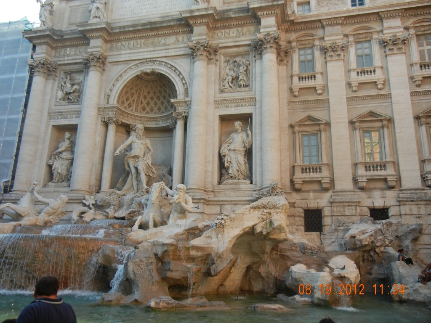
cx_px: 216
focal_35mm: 30
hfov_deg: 60.0
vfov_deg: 46.8
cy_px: 162
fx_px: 374
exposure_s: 1/300
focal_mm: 5.4
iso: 160
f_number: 3.5
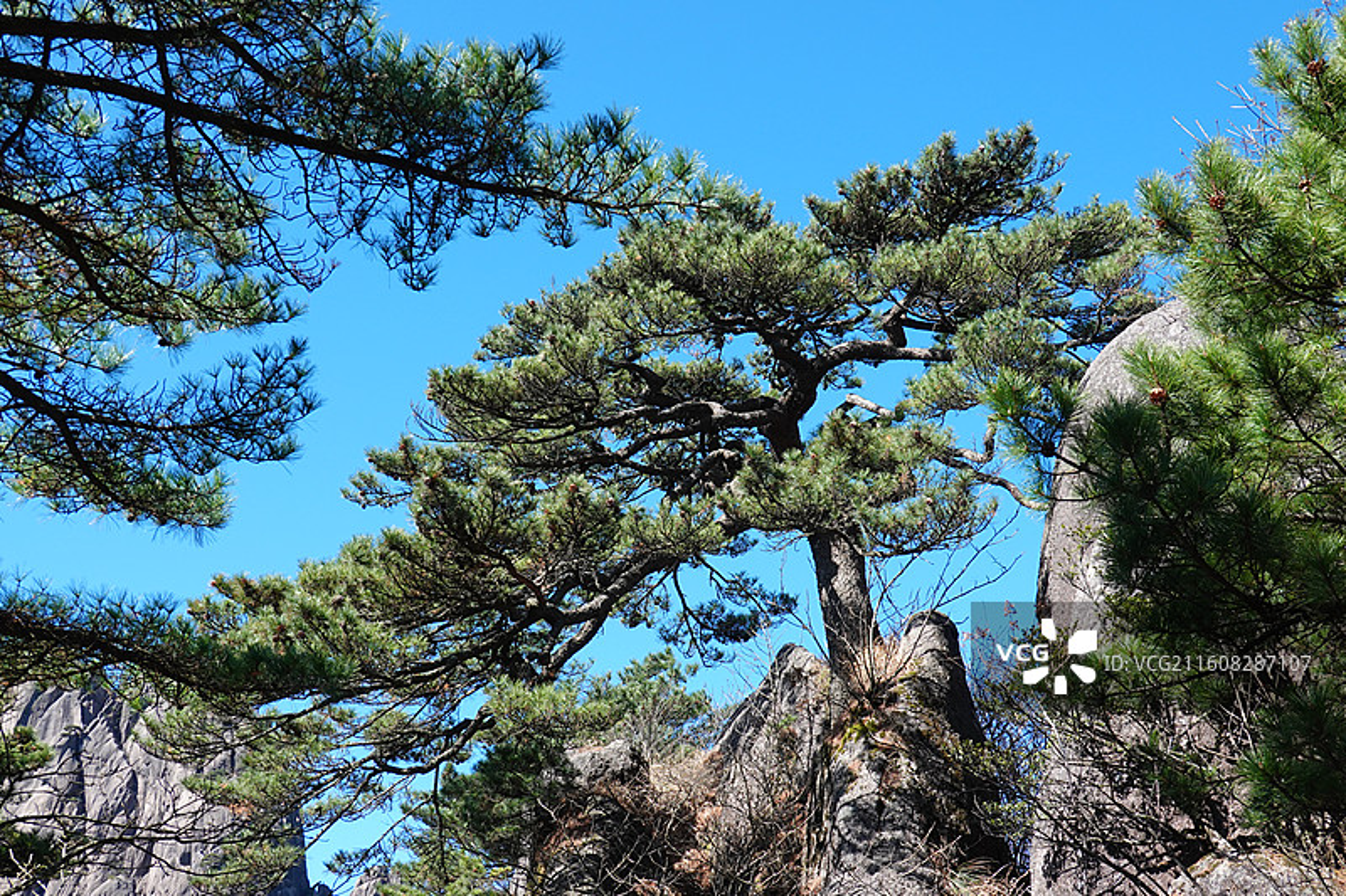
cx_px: 673
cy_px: 448
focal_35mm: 44
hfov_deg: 44.5
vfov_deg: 30.5
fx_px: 1645
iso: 125
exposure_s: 1/200
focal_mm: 16.21
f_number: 5
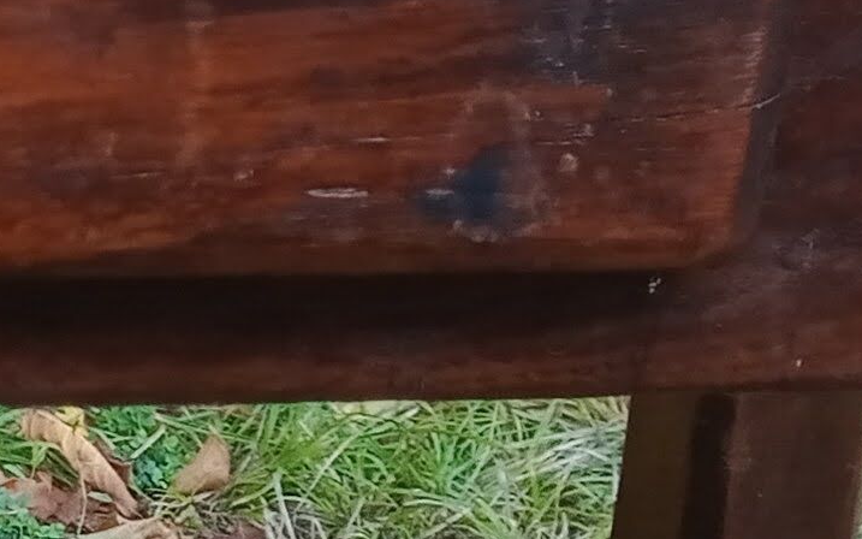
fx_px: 3899
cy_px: 276
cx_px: -1334
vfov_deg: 7.9
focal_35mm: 166
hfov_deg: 10.5
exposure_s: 1/100
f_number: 2
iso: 175
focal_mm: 3.54
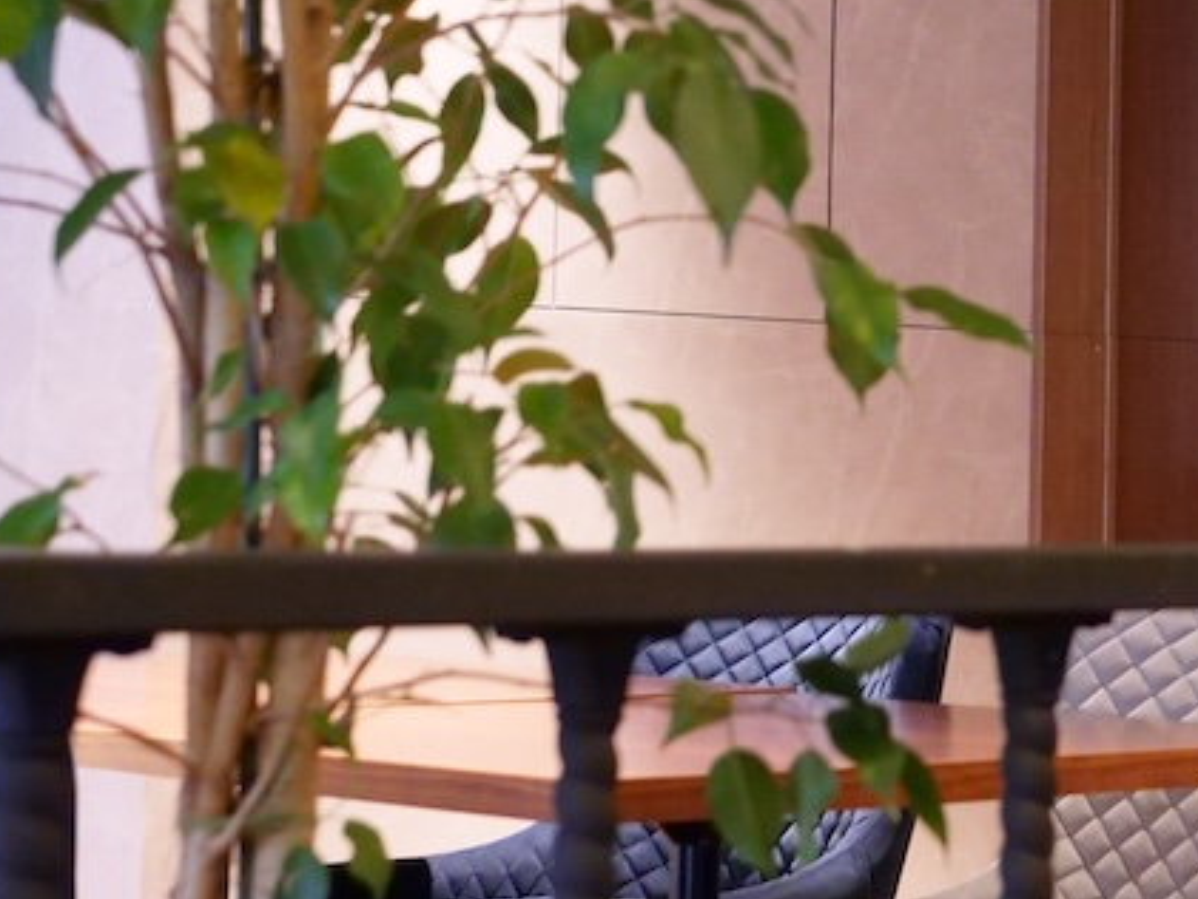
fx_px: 3289
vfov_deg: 15.5
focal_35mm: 95
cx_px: 1386
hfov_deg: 19.6
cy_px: 242
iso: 3200
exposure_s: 1/50
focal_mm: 20
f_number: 3.3
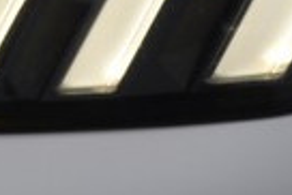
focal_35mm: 565
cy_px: 181
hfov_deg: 3.6
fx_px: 4588
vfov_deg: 2.4
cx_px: 39
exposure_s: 1/125
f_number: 5.6
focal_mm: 50
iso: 400
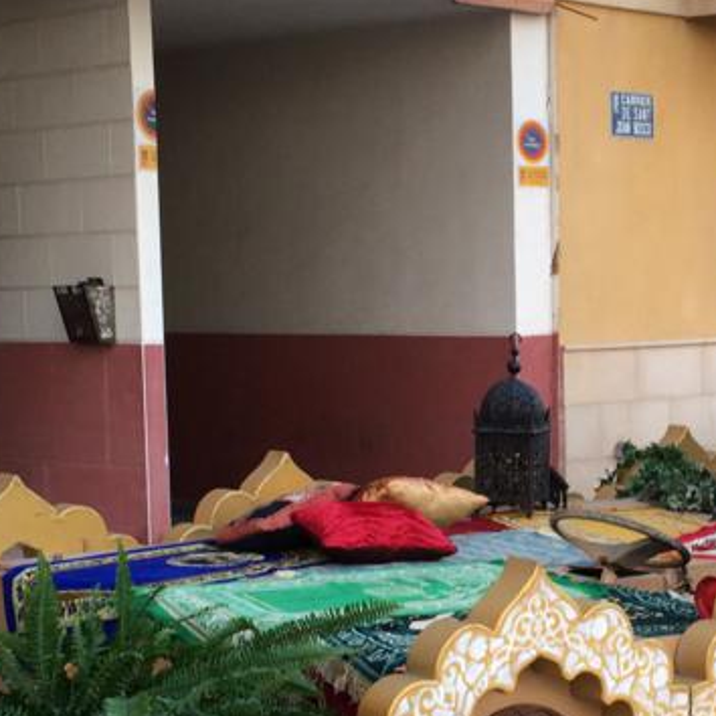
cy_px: 473
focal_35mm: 87
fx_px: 2036
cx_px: 633
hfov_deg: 19.6
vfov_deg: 19.9
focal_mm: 4.15
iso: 32
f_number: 2.2
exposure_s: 1/39
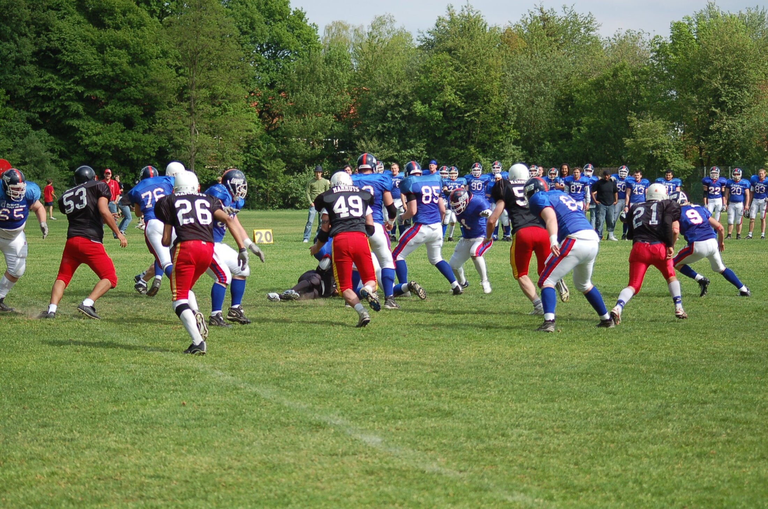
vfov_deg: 13.0
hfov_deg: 19.5
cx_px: 384
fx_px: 2236
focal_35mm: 105
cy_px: 254
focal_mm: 70
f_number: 4.5
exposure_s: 1/1000
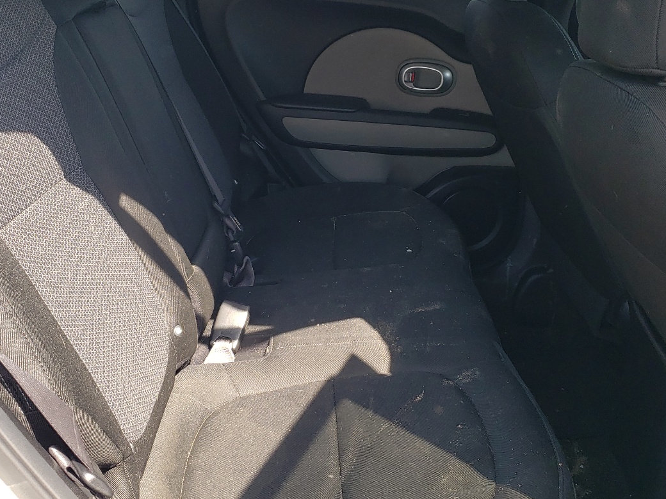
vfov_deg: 36.0
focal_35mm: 40
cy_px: 241
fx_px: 770
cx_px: 322
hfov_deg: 46.8
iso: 50
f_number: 1.5
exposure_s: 1/435
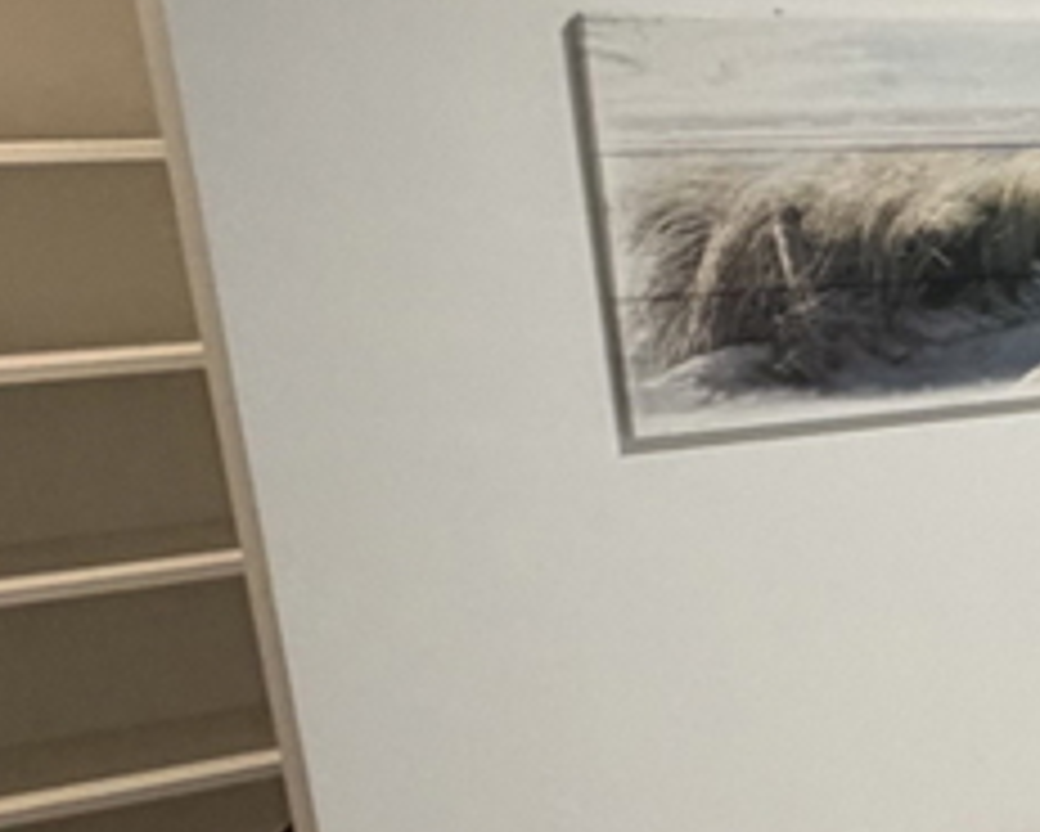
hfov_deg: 22.2
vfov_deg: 21.1
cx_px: 1544
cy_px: 765
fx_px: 2186
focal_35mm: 71
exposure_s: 1/50
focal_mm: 2.22
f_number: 2.2
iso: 320
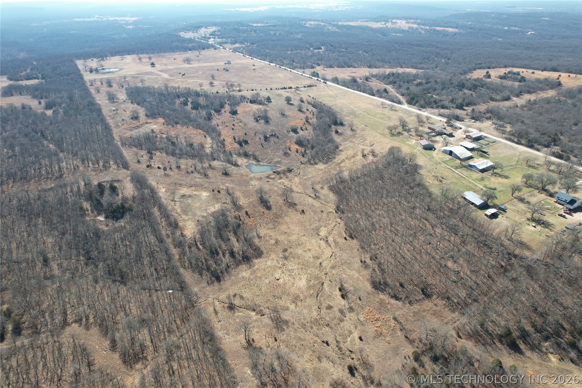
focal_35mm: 22
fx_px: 356
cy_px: 194
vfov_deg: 57.2
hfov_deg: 78.6
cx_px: 291
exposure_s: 1/725
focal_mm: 8.38
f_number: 2.8
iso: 100
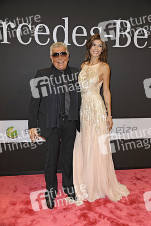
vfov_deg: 50.7
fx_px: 239
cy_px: 113
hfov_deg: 35.0
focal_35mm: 38
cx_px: 76
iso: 500
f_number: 5.6
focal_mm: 38
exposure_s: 1/250
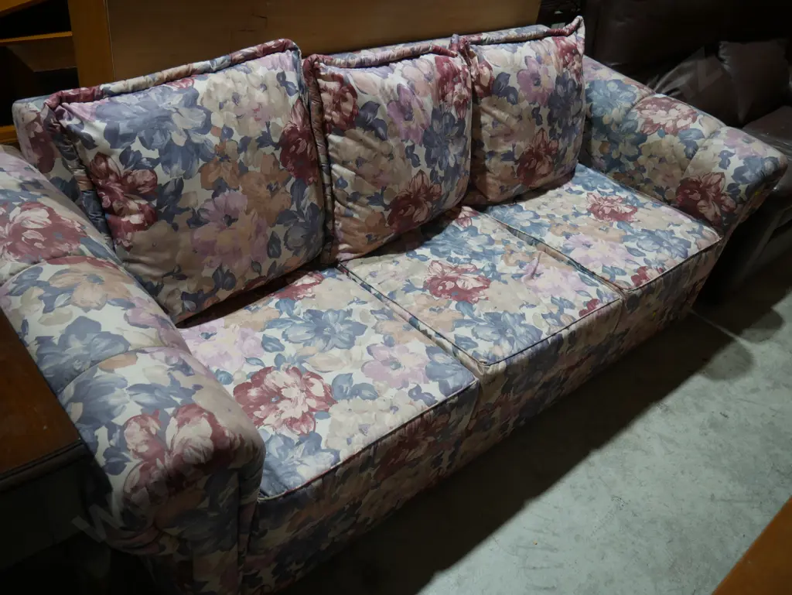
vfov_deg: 49.8
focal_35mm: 28
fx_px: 641
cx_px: 396
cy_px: 298
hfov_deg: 63.4
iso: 200
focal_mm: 14
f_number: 3.5
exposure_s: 1/100
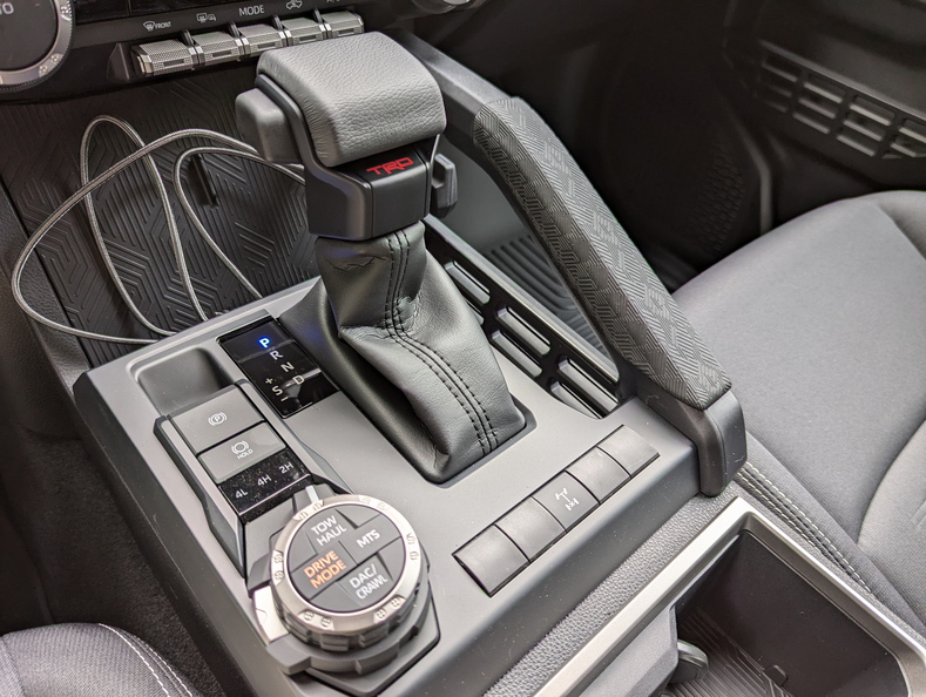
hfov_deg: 71.5
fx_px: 643
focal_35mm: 24
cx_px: 463
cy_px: 348
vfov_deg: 56.9
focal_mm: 6.81
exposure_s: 1/27.2
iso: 43
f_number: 1.85
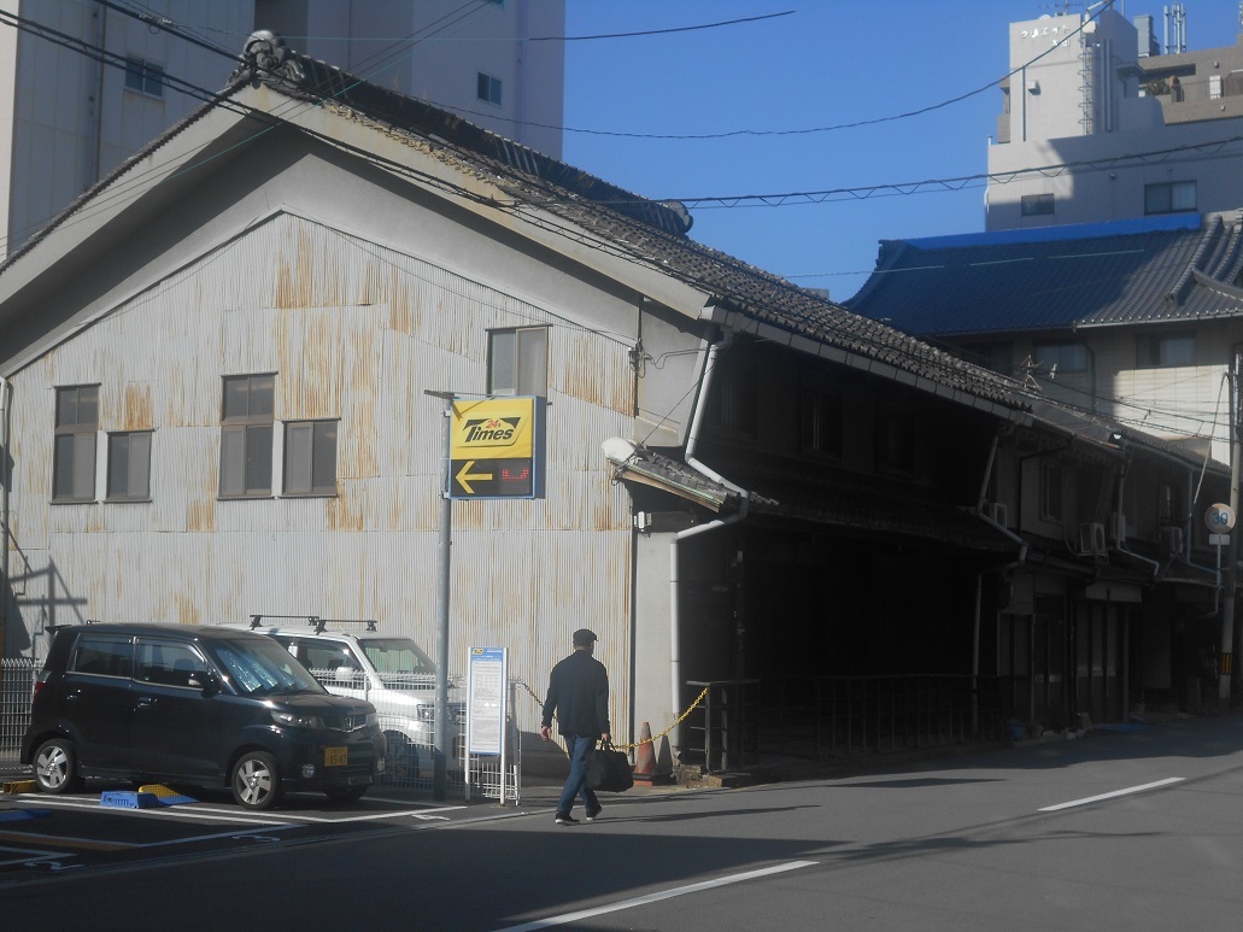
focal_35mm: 58
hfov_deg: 33.2
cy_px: 466
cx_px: 622
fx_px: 2082
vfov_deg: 25.2
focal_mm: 10
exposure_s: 1/800
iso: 80
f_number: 4.9
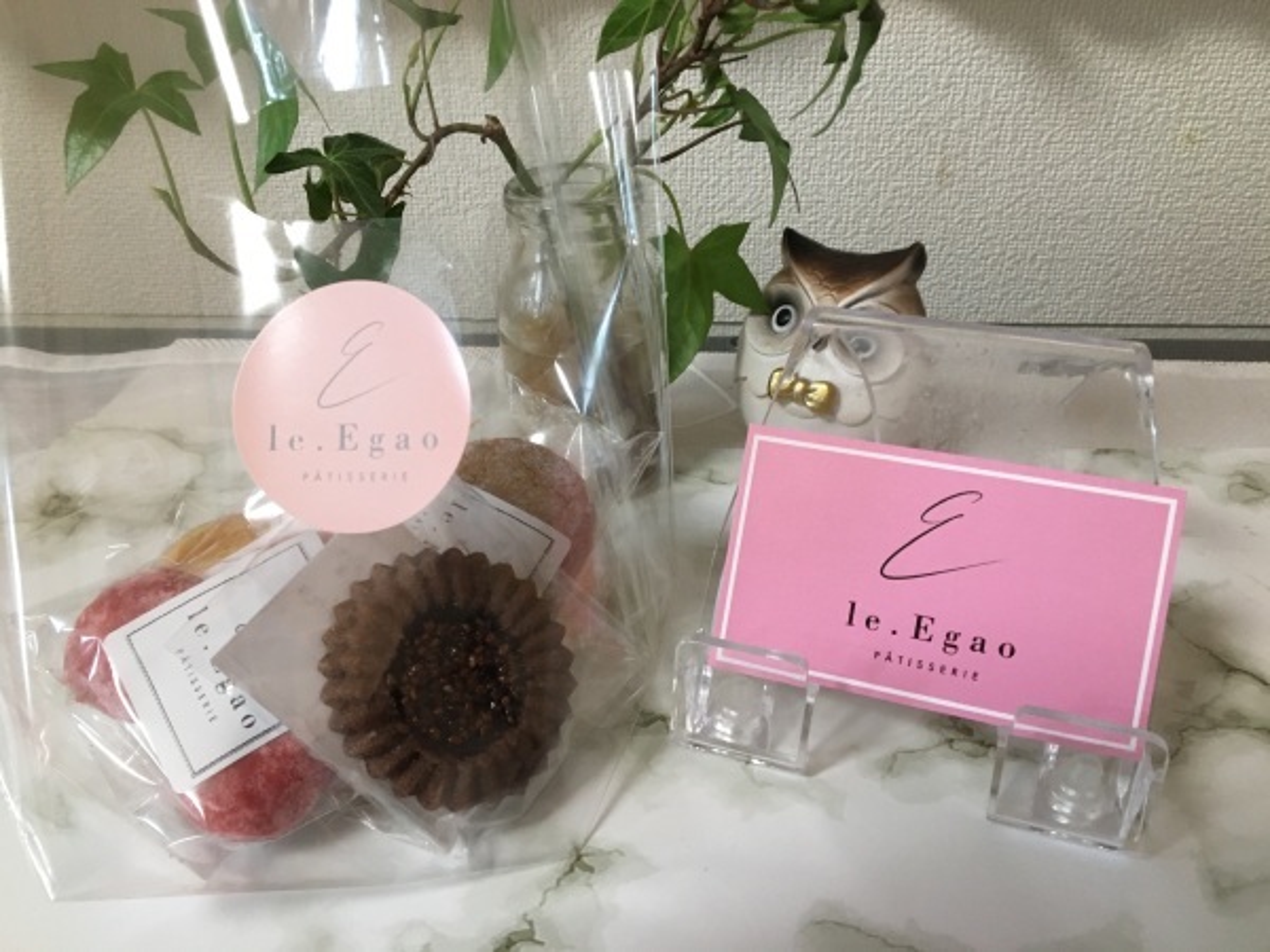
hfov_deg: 61.7
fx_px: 1064
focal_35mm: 29
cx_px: 635
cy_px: 476
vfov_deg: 48.2
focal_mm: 4.15
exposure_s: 1/30
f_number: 2.2
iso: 160
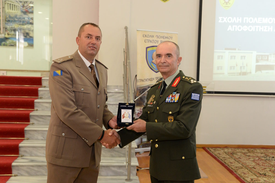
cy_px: 92
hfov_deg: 42.7
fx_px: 351
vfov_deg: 29.3
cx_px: 138
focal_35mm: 46
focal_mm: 46
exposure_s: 1/125
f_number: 4.5
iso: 3200
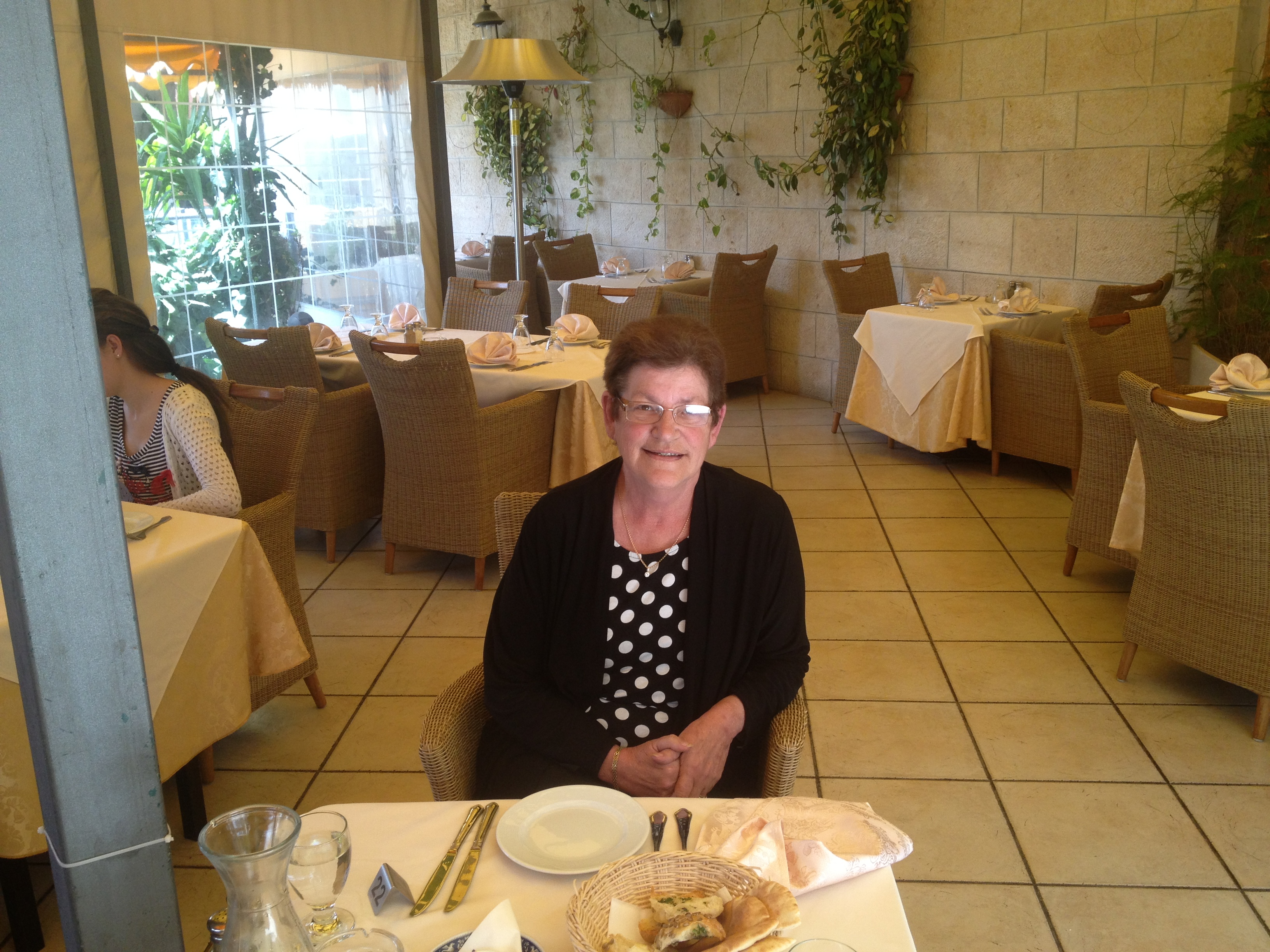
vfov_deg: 40.7
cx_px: 635
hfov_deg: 52.6
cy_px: 476
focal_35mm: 35
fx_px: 1284
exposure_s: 1/120
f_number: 2.4
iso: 64
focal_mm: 4.28
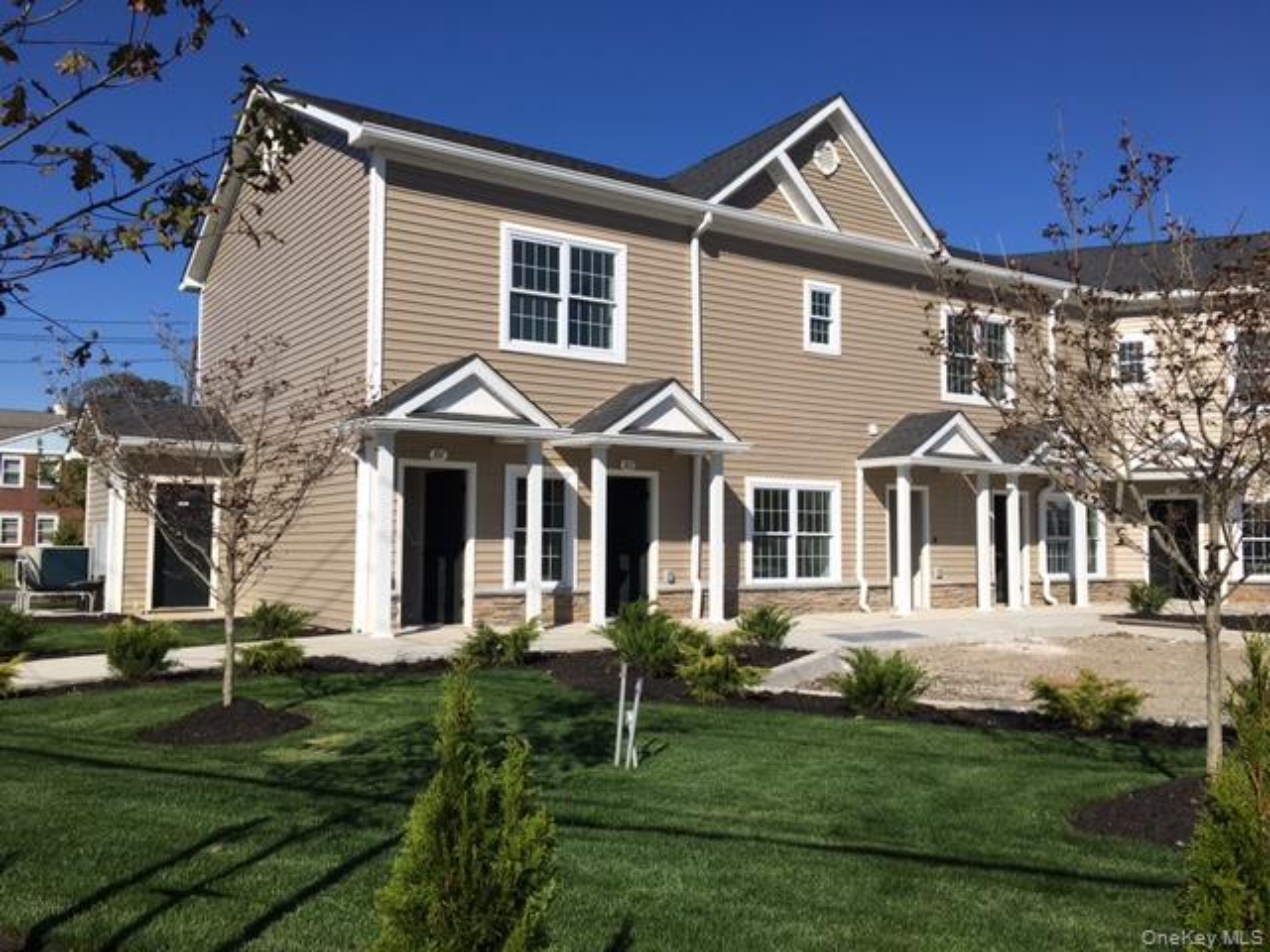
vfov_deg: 48.2
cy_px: 476
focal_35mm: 29
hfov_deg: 61.7
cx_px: 635
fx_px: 1064
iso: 25
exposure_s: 1/3205
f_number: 2.2
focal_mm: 4.15
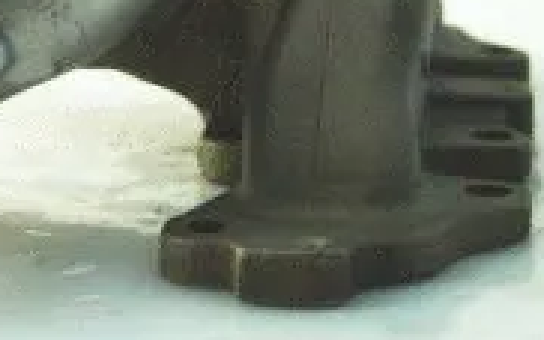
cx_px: -10
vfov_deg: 8.5
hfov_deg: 13.6
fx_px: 2240
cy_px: -207
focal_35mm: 151
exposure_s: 1/160
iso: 320
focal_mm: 30
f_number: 4.5
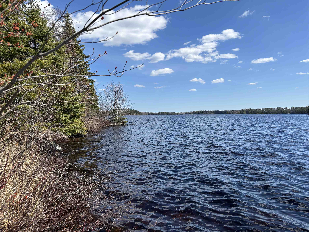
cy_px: 116
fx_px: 232
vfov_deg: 53.1
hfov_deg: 67.3
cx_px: 154
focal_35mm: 26
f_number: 1.6
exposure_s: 1/3413
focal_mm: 5.96
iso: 50
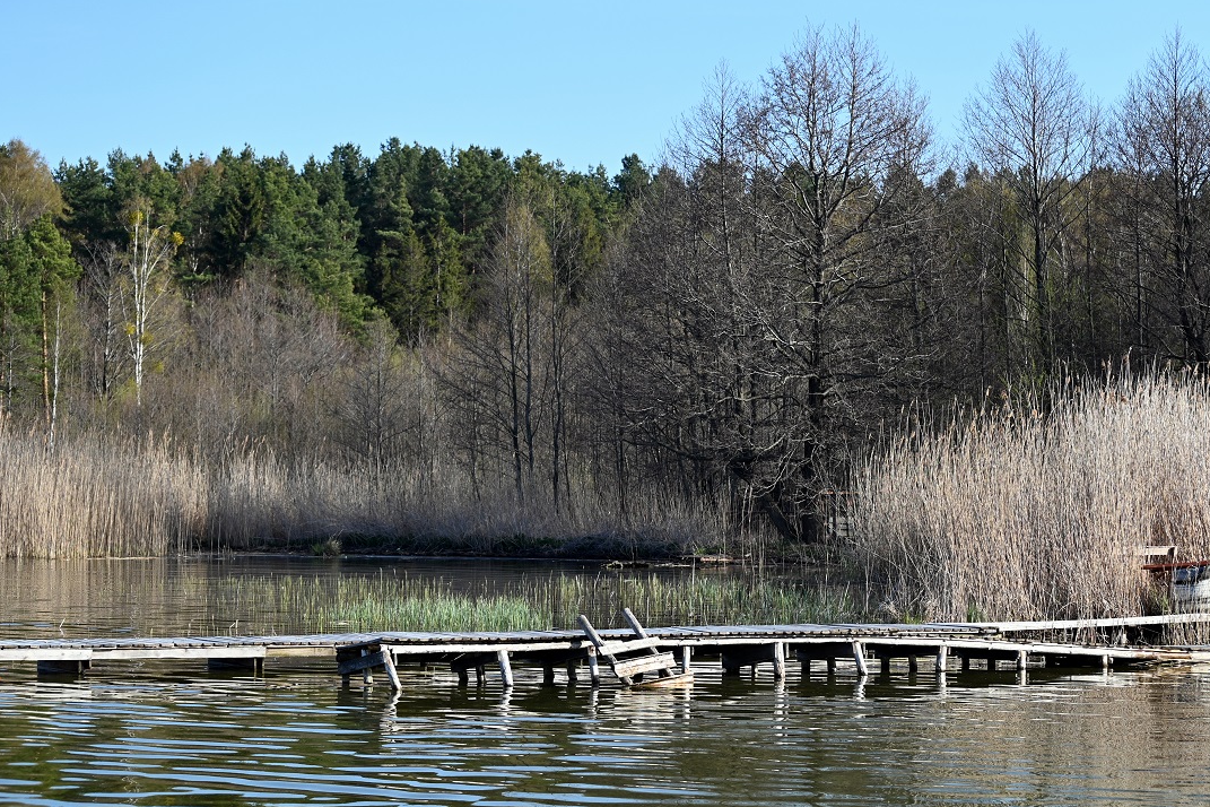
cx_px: 710
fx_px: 2857
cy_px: 340
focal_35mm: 85
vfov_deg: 16.1
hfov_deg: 23.9
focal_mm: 70
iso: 160
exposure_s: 1/500
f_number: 5.6
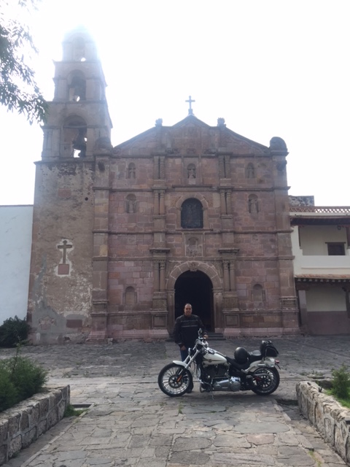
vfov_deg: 61.7
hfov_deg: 48.2
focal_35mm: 29
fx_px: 391
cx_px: 175
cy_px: 234
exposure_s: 1/920
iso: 32
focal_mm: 4.15
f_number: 2.2
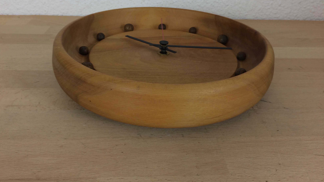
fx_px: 275
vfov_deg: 36.6
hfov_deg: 61.0
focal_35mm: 32
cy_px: 76
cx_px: 160
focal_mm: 4.15
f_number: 2.2
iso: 40
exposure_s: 1/33
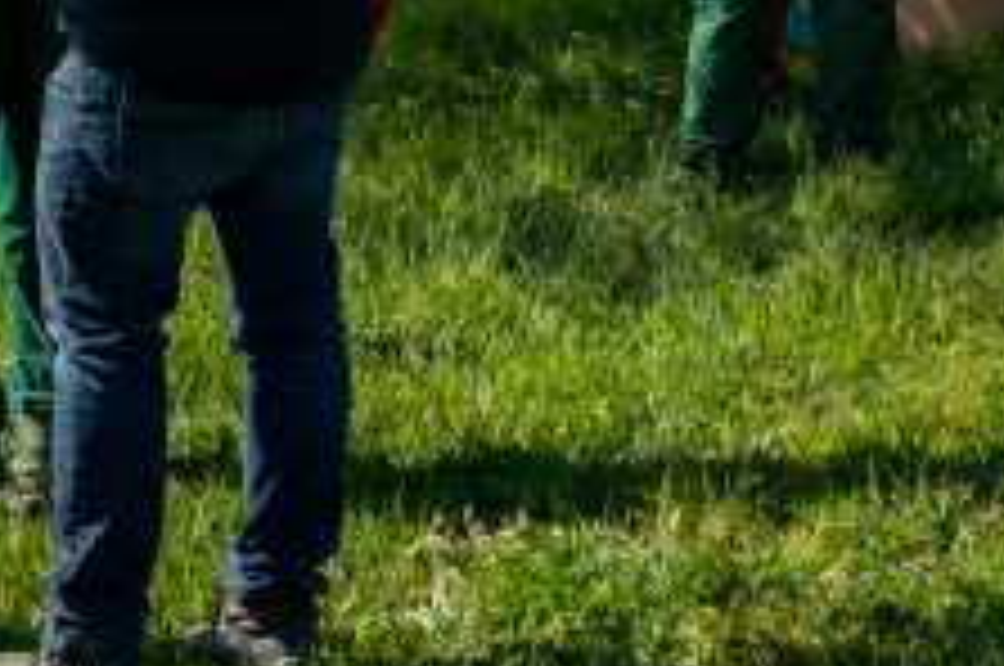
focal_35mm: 173
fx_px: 4818
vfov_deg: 7.6
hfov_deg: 11.9
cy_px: -657
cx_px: 311
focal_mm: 35
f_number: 10
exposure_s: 1/1000
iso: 800
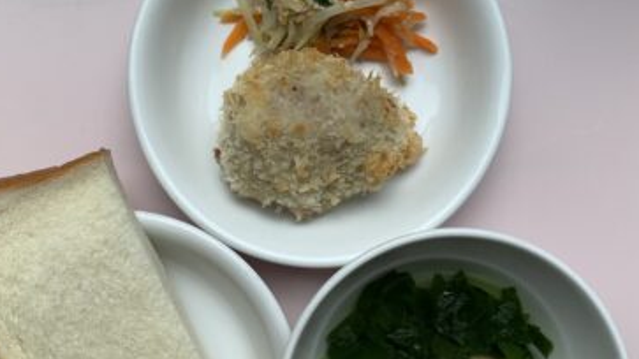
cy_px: 214
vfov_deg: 30.3
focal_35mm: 39
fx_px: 661
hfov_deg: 51.5
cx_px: 278
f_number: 1.8
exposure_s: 1/478
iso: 25
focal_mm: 4.25
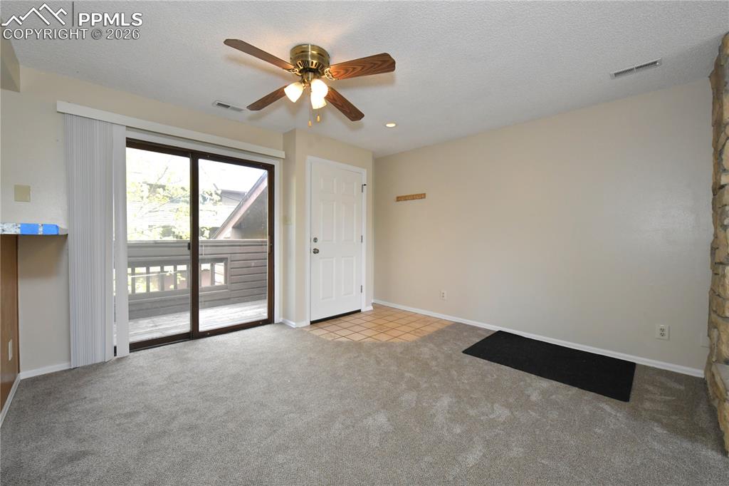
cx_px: 364
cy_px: 243
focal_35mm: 15
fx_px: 304
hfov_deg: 100.4
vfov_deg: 77.3
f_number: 10
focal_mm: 15
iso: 1600
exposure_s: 1/160
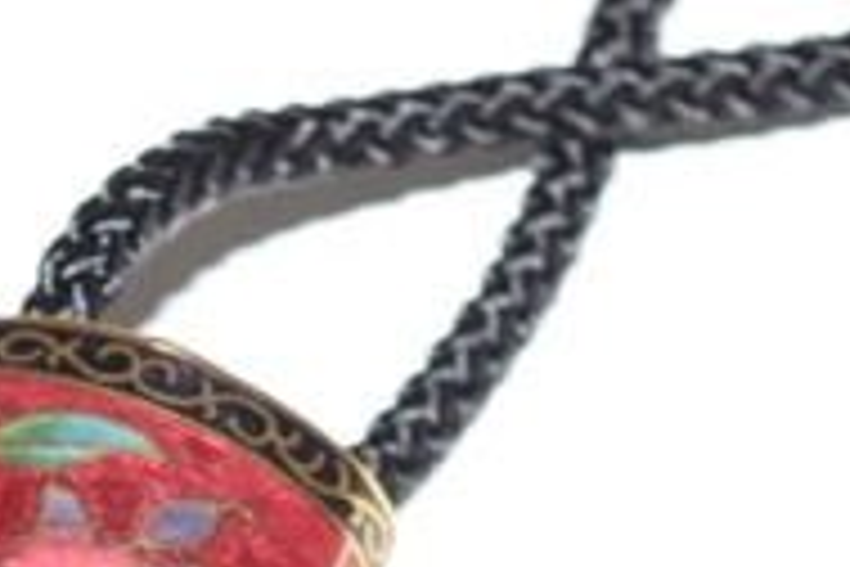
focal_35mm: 436
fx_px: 10285
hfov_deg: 4.7
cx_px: -234
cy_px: 920
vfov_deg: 3.1
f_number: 5.6
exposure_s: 1/60
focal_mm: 55
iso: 640
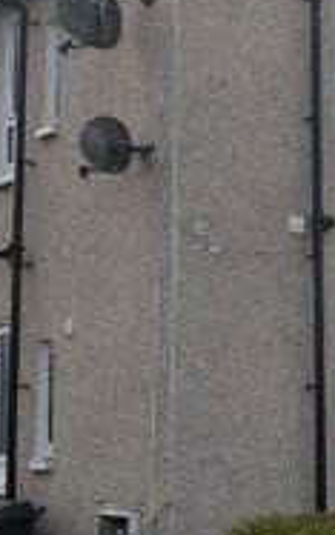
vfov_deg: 24.0
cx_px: 364
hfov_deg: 14.9
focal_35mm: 86
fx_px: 1254
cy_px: 167
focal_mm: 15
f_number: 8
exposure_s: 1/250
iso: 250
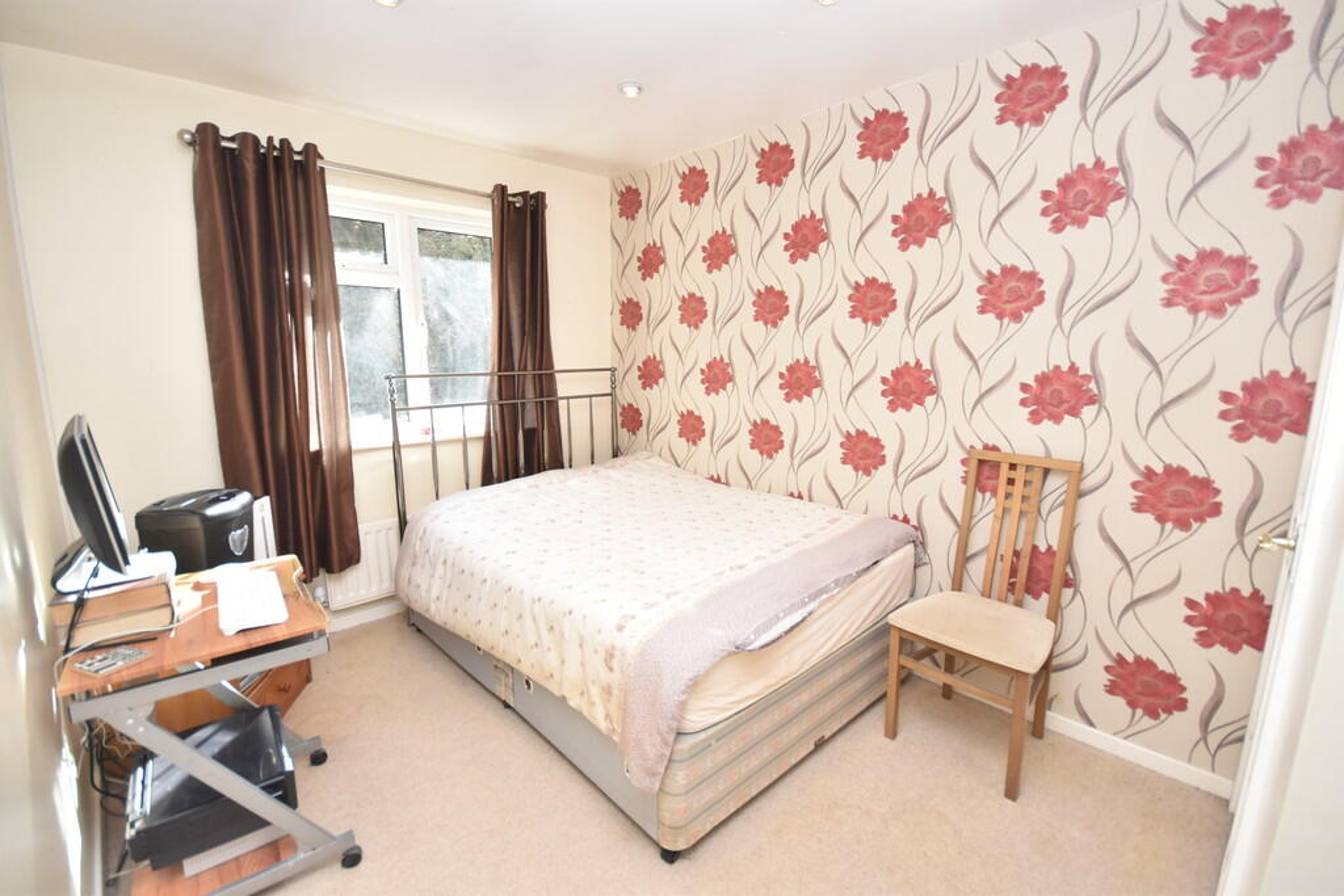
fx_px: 560
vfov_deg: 77.3
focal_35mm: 15
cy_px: 448
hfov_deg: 100.4
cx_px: 672
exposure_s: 1/200
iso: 800
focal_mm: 10
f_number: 5
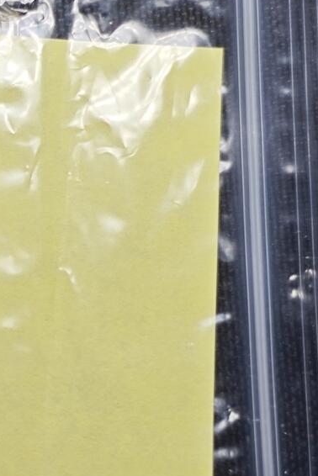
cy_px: 257
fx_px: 1667
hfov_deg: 10.6
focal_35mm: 126
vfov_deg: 16.3
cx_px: -115
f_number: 1.6
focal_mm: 5.84
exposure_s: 1/100
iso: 50
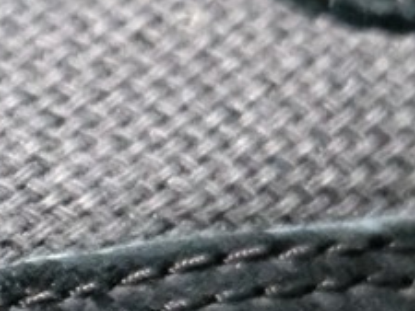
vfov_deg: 6.3
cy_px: 591
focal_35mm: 231
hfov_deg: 7.7
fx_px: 2771
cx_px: -730
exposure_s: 1/26
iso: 6400
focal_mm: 26.9
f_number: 4.5
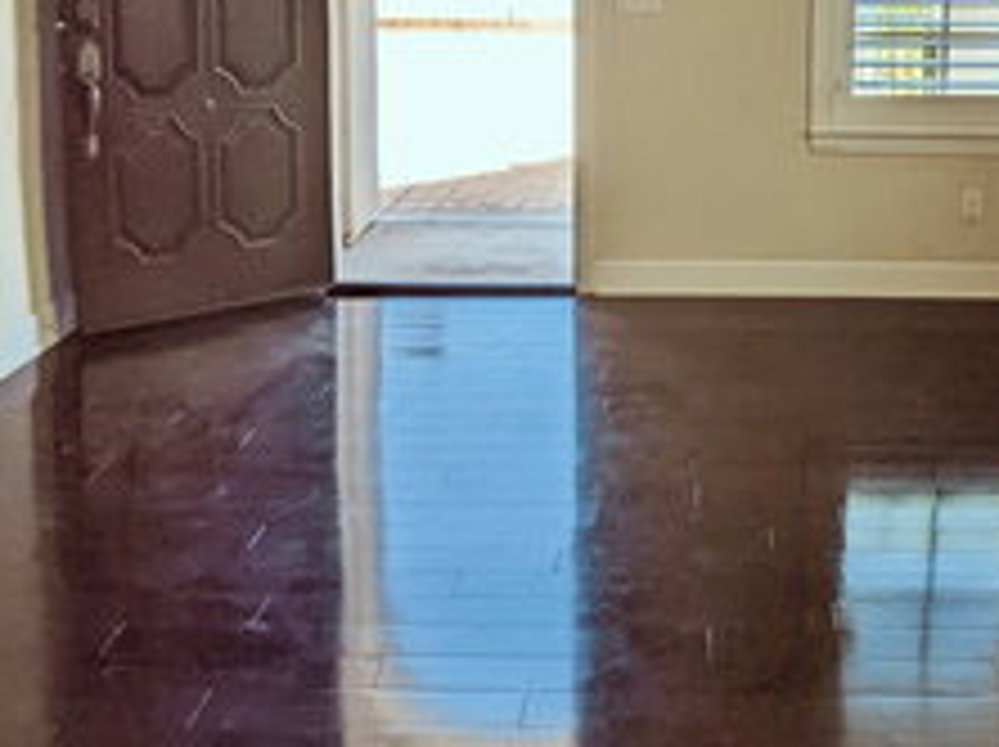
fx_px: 1499
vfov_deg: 27.2
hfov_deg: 36.2
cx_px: 727
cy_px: 99
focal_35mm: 52
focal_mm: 4.44
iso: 56
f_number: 1.8
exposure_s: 1/559
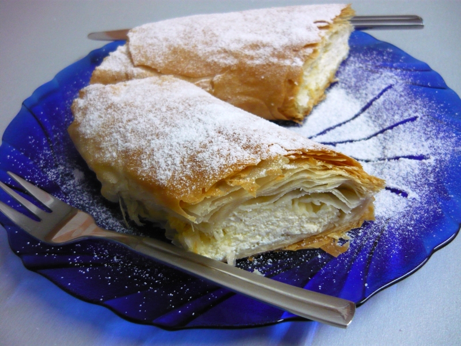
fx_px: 439
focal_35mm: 33
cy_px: 173
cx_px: 230
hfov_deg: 55.4
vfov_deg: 42.9
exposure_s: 1/30
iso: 400
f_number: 2.8
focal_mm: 5.5
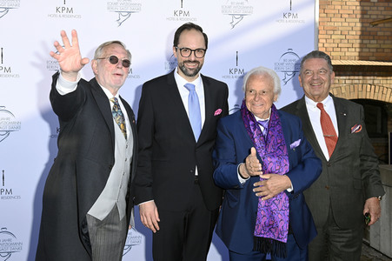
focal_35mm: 36
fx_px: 392
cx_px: 196
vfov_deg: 36.8
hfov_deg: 53.2
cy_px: 130
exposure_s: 1/250
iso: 200
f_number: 7.1
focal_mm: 36
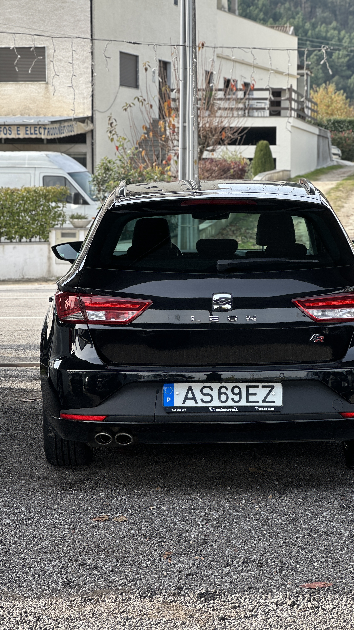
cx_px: 209
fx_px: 1402
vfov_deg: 25.3
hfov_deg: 14.4
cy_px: 315
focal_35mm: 84
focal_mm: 9
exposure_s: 1/148
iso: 20
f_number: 2.8
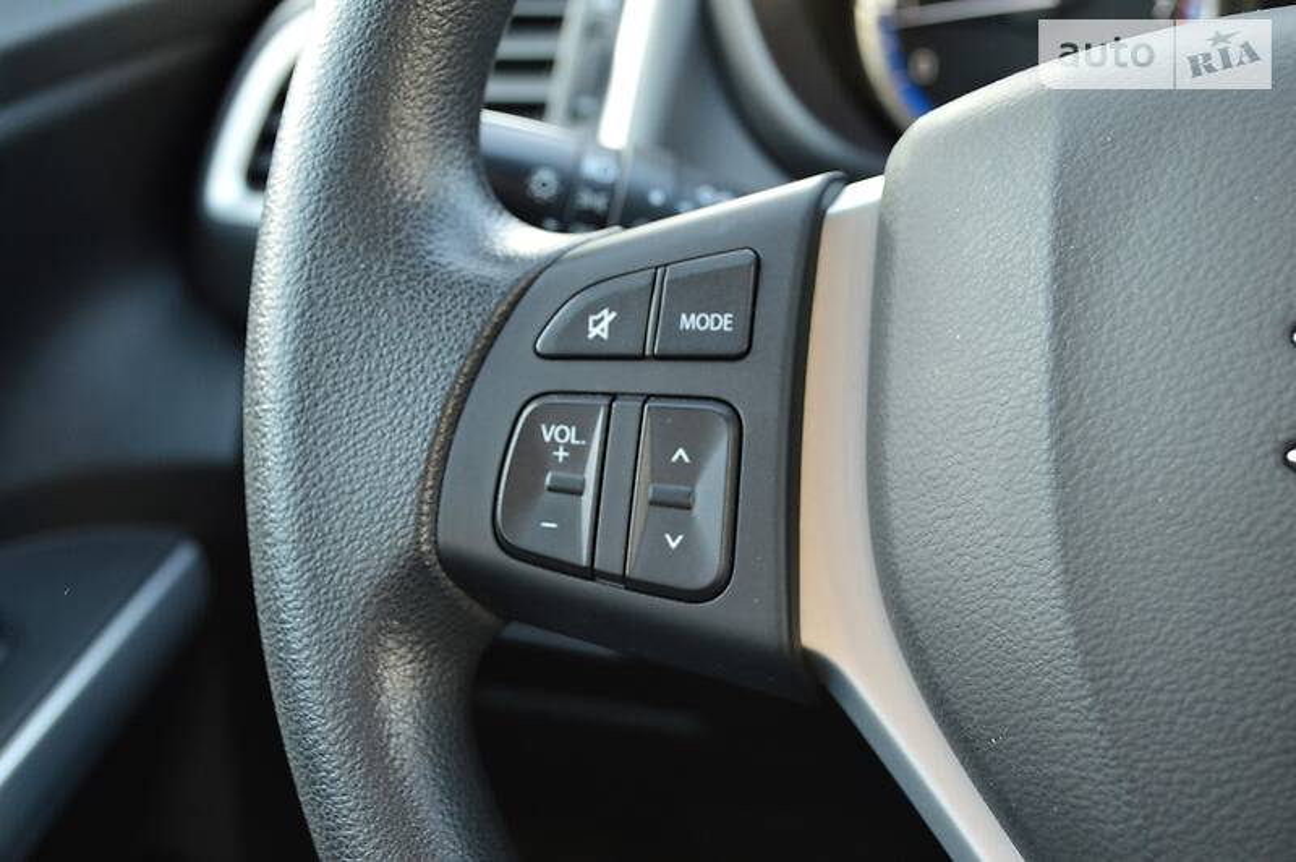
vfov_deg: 28.0
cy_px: 431
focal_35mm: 48
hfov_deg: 41.1
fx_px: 1727
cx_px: 648
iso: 640
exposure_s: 1/60
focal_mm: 32
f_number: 4.8
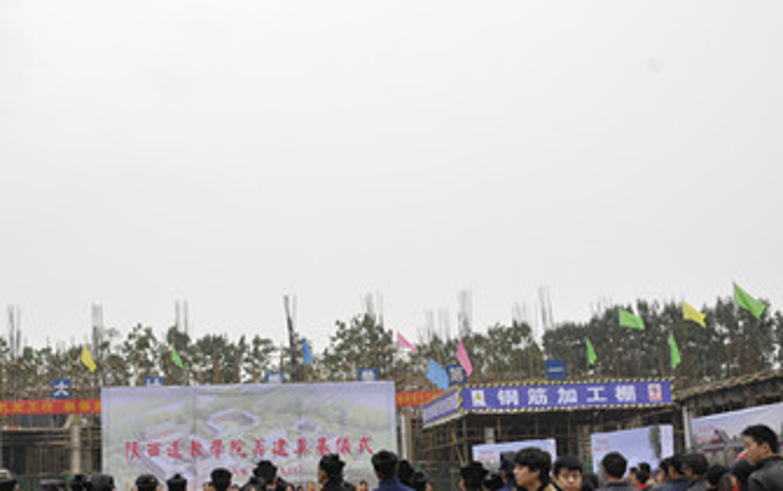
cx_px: 210
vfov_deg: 26.9
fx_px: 1020
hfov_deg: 41.0
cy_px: 314
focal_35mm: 48
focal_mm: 21
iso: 400
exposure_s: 1/100
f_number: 10
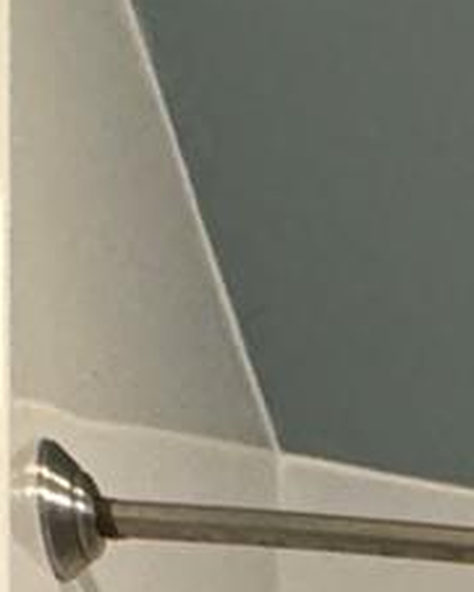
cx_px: 1584
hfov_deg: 9.0
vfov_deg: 10.6
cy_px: 1792
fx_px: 2173
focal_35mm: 124
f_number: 2.2
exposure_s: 1/60
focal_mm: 2.22
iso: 320
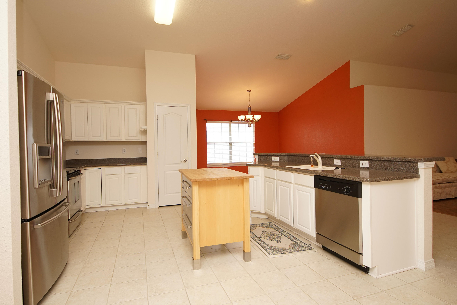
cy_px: 152
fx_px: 229
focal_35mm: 18
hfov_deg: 90.0
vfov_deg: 67.4
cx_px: 228
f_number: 4.5
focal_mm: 12
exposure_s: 1/60
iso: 400
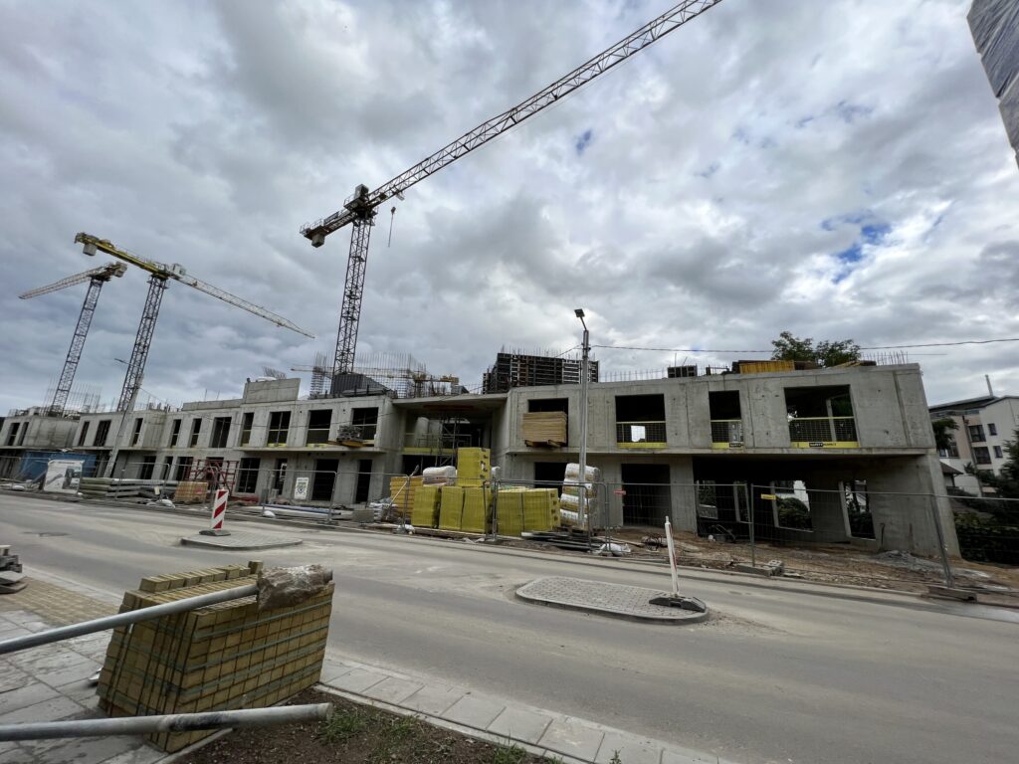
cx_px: 510
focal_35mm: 13
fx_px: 383
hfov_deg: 106.2
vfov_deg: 89.9
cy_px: 382
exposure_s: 1/1340
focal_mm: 1.57
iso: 32
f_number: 1.8
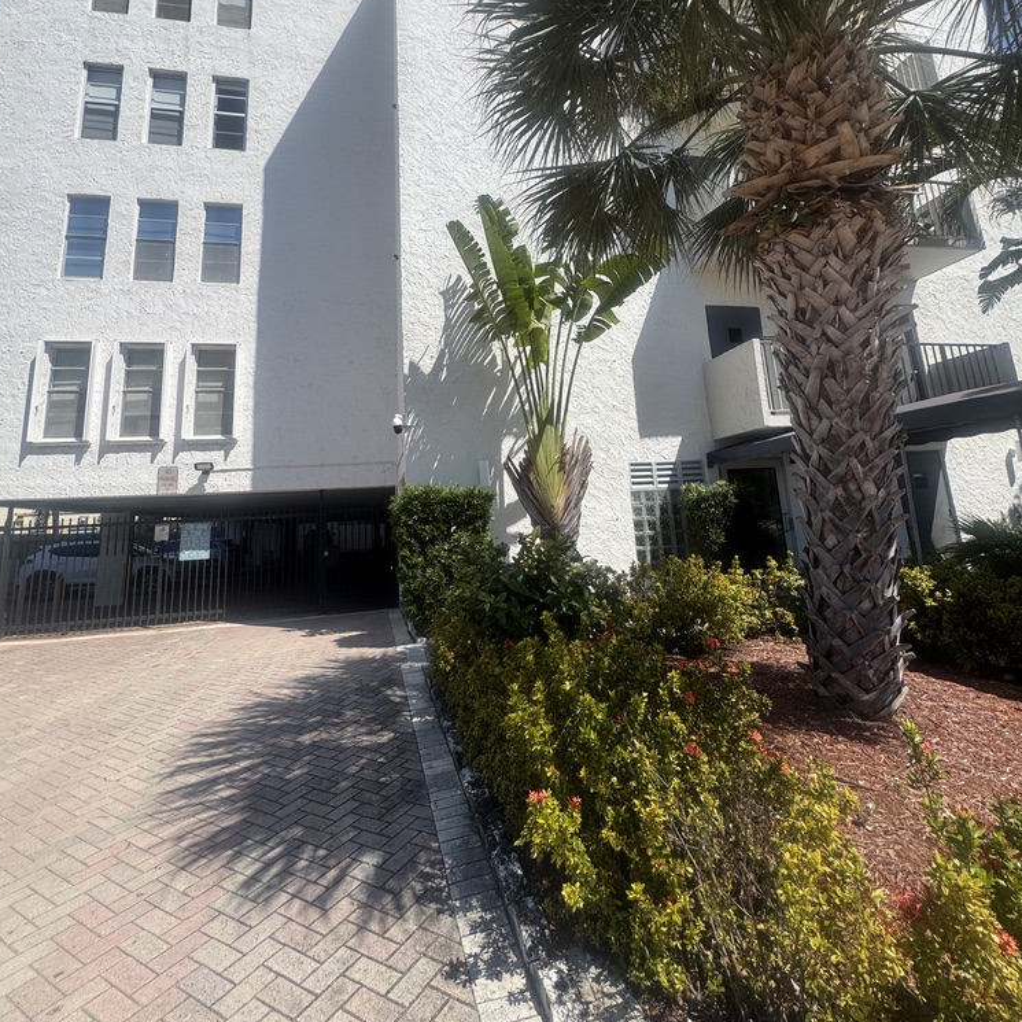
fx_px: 568
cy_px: 407
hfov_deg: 84.0
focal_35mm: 17
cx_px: 505
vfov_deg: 82.9
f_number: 2.2
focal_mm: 2.22
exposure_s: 1/2342
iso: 50
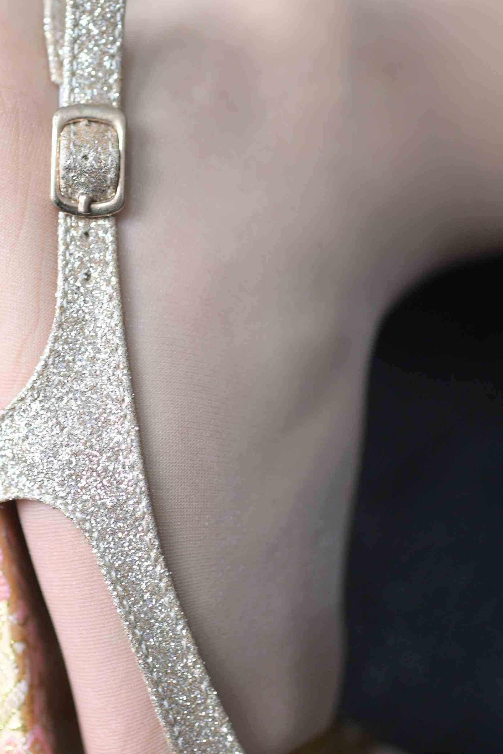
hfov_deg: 20.5
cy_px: 257
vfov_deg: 30.3
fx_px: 1383
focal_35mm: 66
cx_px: 159
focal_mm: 35
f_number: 2.2
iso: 800
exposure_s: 1/200
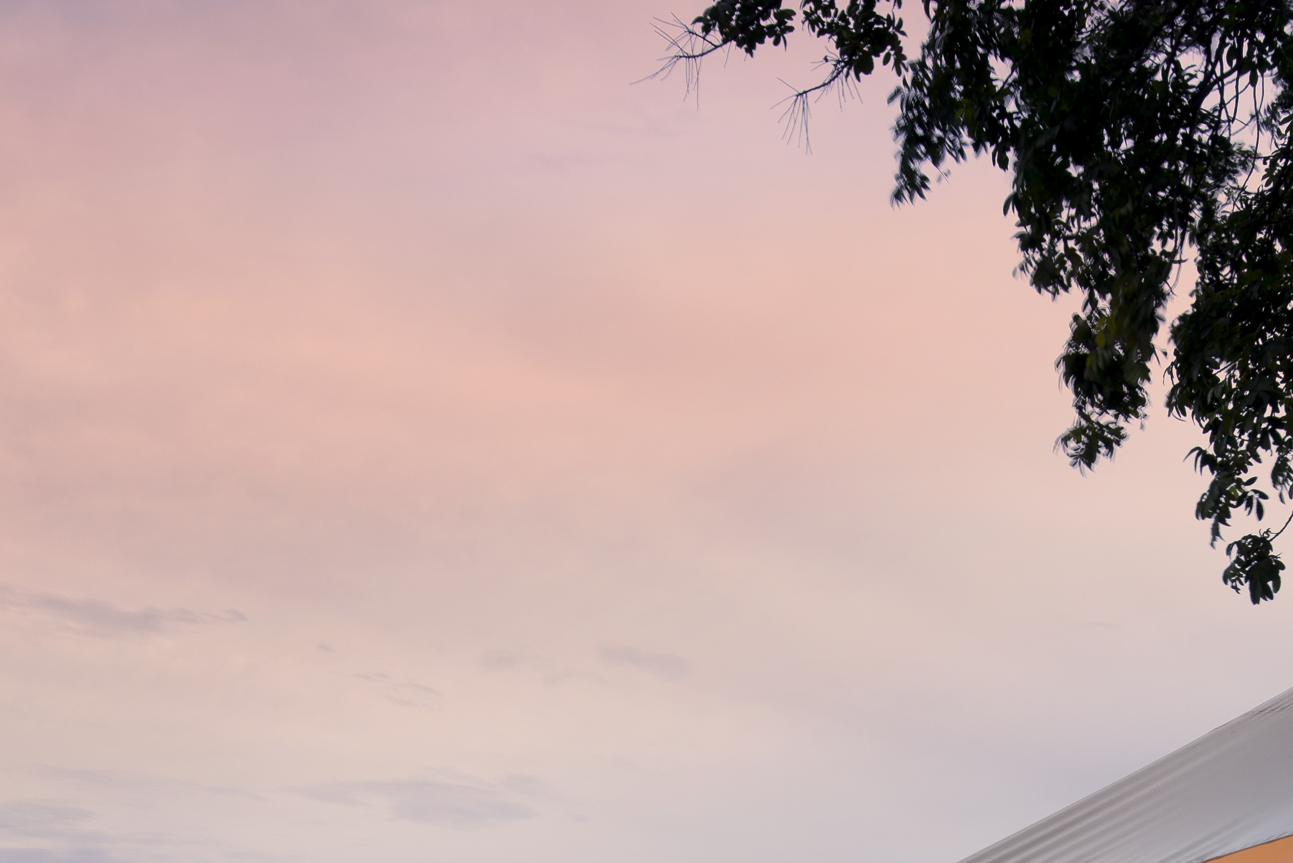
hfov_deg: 39.1
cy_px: 921
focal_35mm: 49
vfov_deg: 25.7
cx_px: 998
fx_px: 1760
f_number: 8
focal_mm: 16
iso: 200
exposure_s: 8
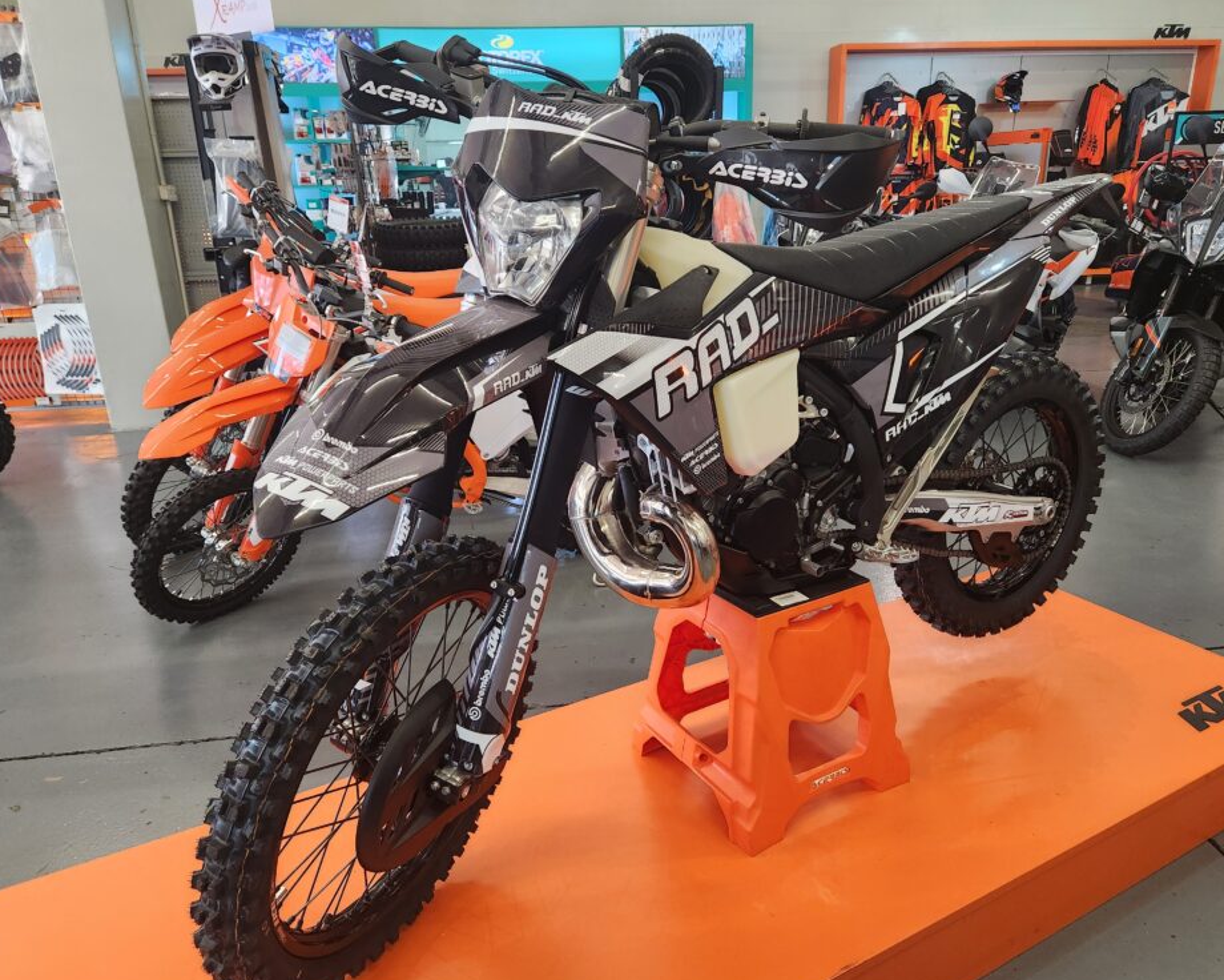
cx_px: 628
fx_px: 906
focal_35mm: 25
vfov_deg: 56.8
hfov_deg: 68.1
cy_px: 486
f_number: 1.8
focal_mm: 5.4
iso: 640
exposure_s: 1/100
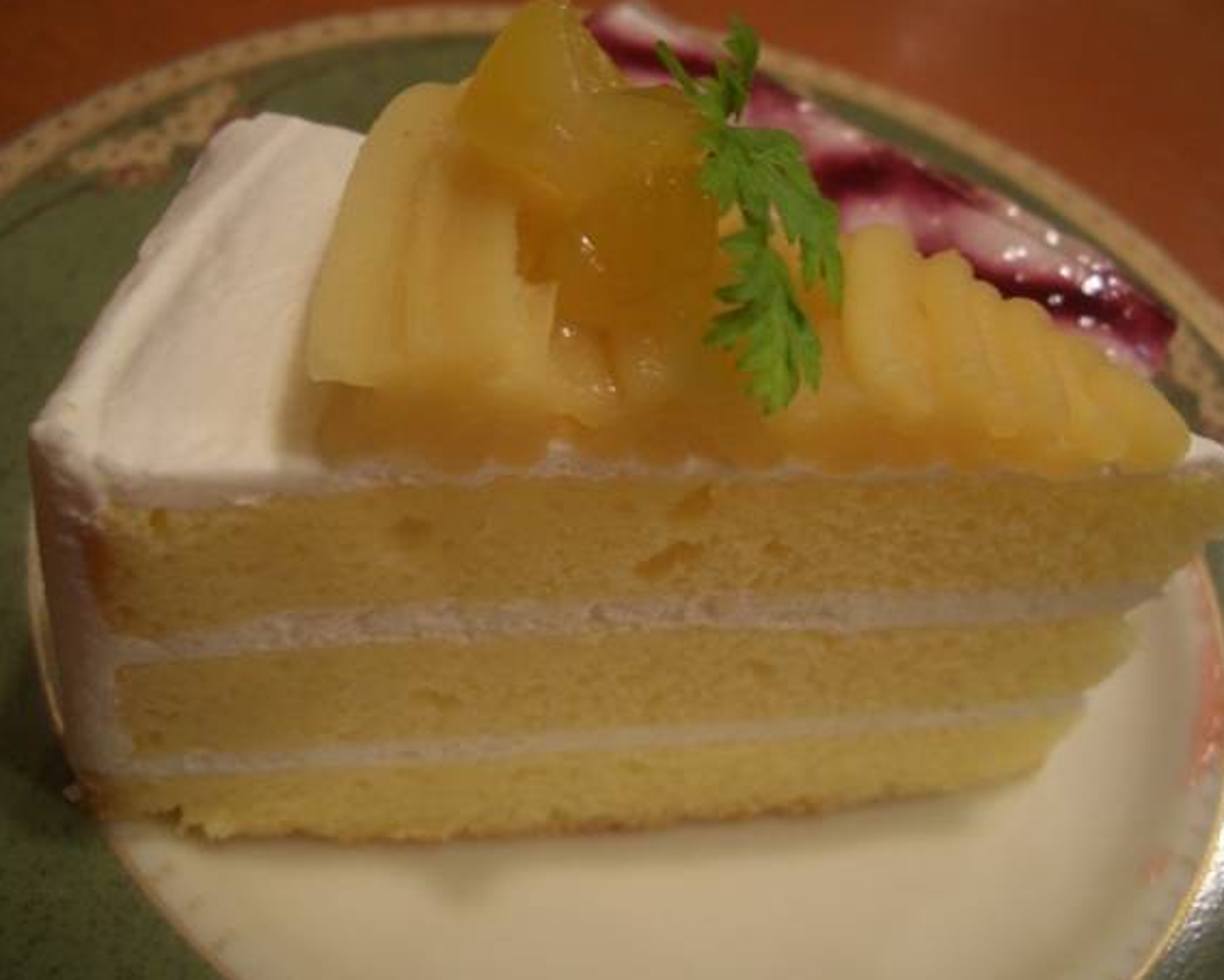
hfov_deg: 49.1
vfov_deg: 40.2
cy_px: 489
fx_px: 1341
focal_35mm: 37
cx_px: 622
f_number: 2.6
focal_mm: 5.8
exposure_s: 1/10
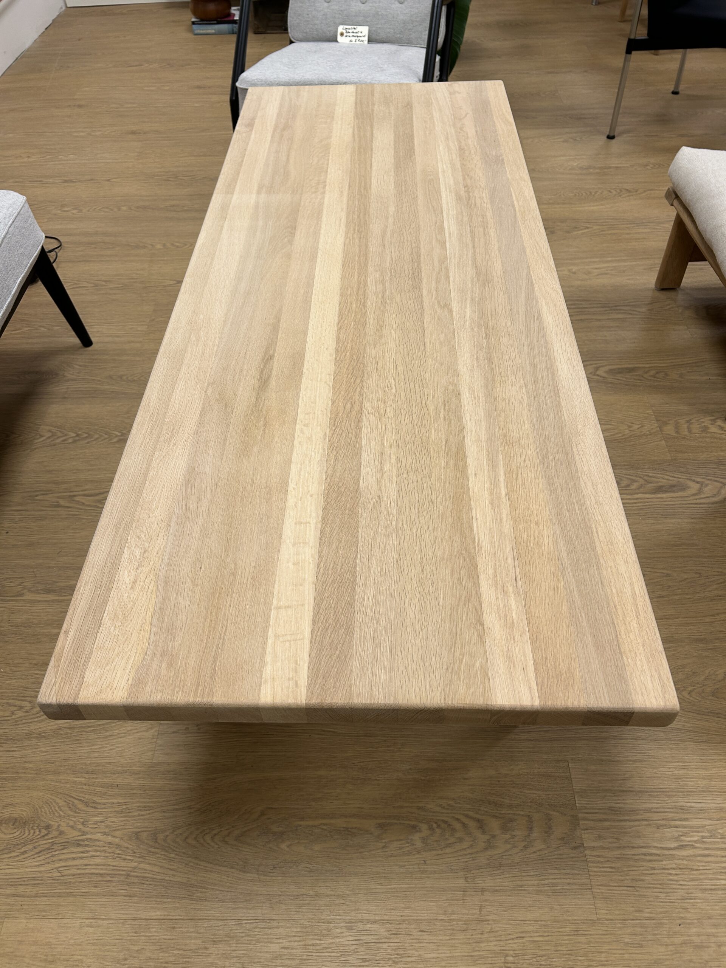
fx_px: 727
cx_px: 363
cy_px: 484
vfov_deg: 67.3
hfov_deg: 53.1
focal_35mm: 26
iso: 40
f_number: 1.5
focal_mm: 5.7
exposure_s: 1/100
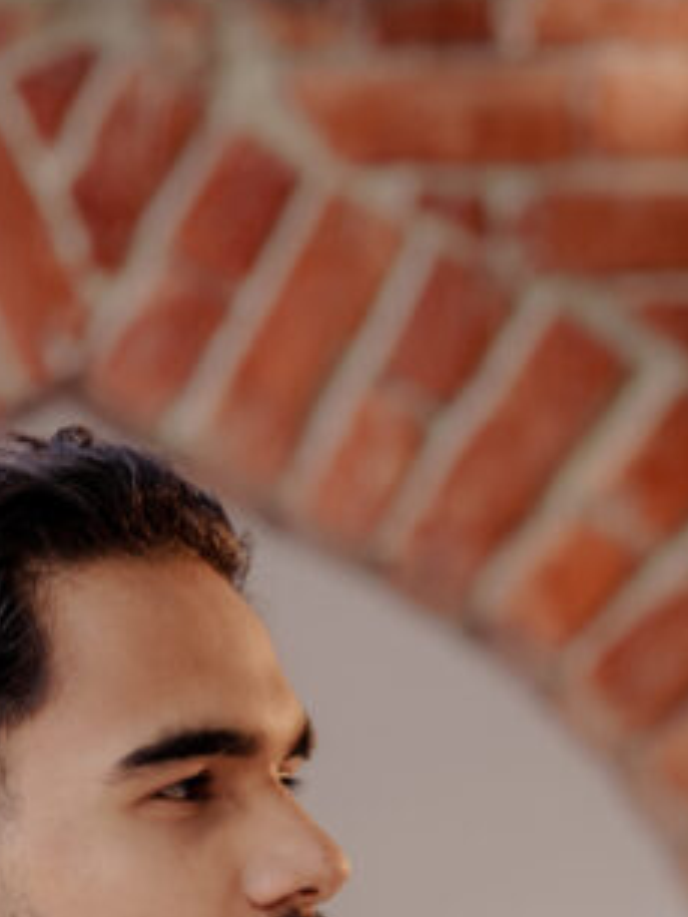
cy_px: 1308
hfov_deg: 6.2
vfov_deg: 8.1
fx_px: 6382
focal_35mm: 241
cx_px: 66
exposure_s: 1/160
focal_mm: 85
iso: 125
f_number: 2.8
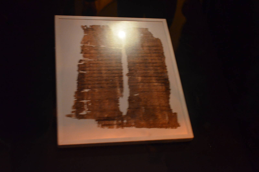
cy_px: 86
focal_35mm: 48
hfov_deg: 41.2
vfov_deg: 28.0
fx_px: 345
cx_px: 130
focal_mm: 32
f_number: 4.8
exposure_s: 1/4
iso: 3200
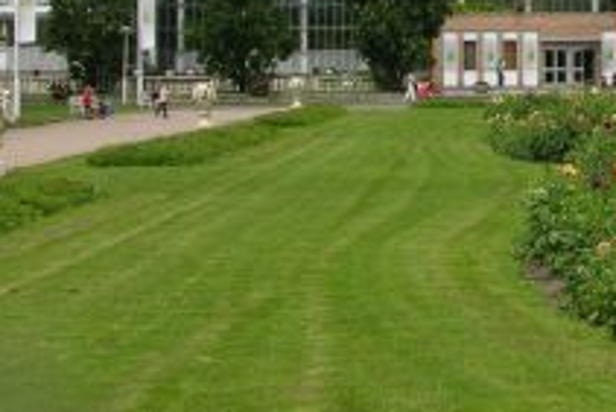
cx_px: 587
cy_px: -48
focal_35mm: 123
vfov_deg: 11.0
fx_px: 2106
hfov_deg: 16.4
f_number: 6.8
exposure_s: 1/228
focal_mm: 12.7
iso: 50
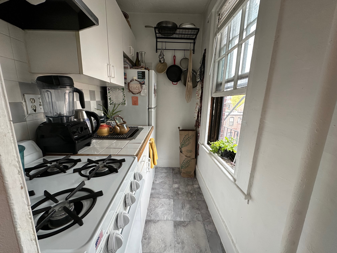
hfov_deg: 102.1
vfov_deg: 85.7
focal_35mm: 14
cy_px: 126
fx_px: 136
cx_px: 168
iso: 160
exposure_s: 1/120
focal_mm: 2.22
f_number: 2.2
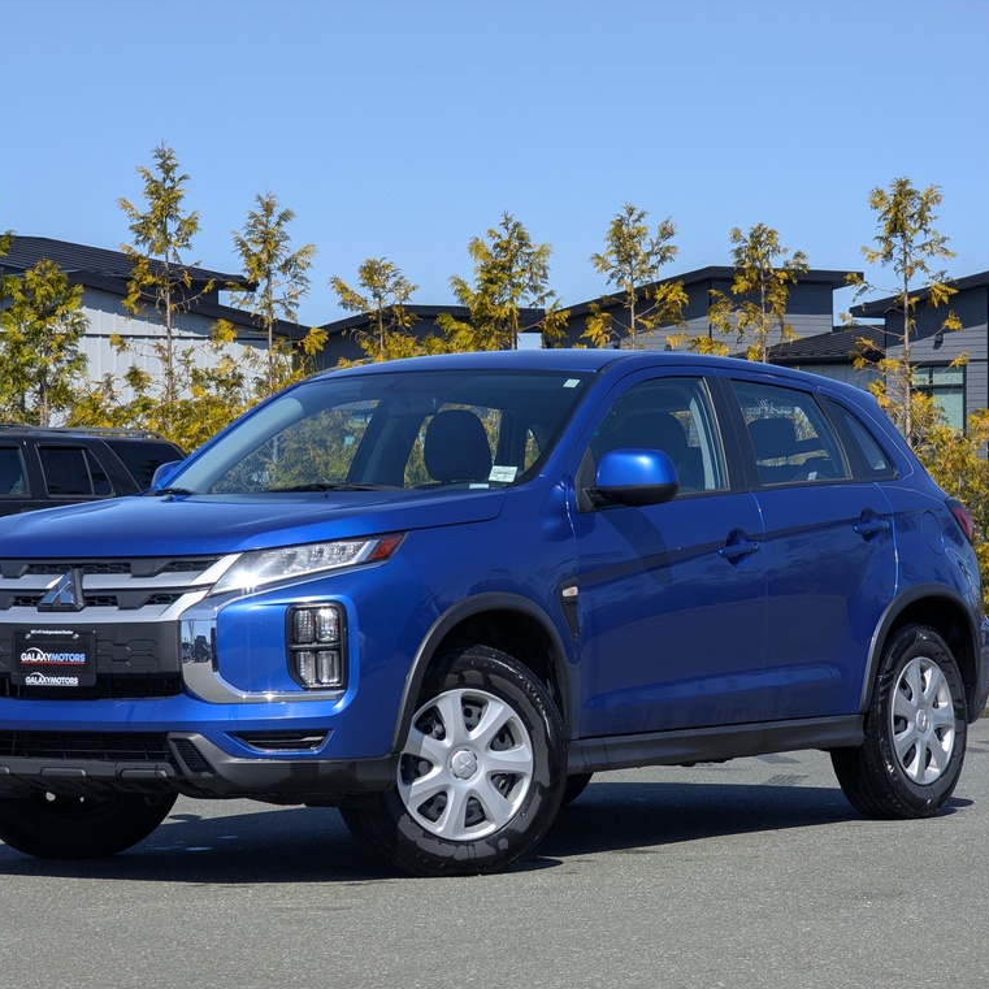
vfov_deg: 13.8
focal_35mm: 126
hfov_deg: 13.8
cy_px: 491
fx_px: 4073
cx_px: 467
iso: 30
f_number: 3.5
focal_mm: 19
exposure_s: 1/662
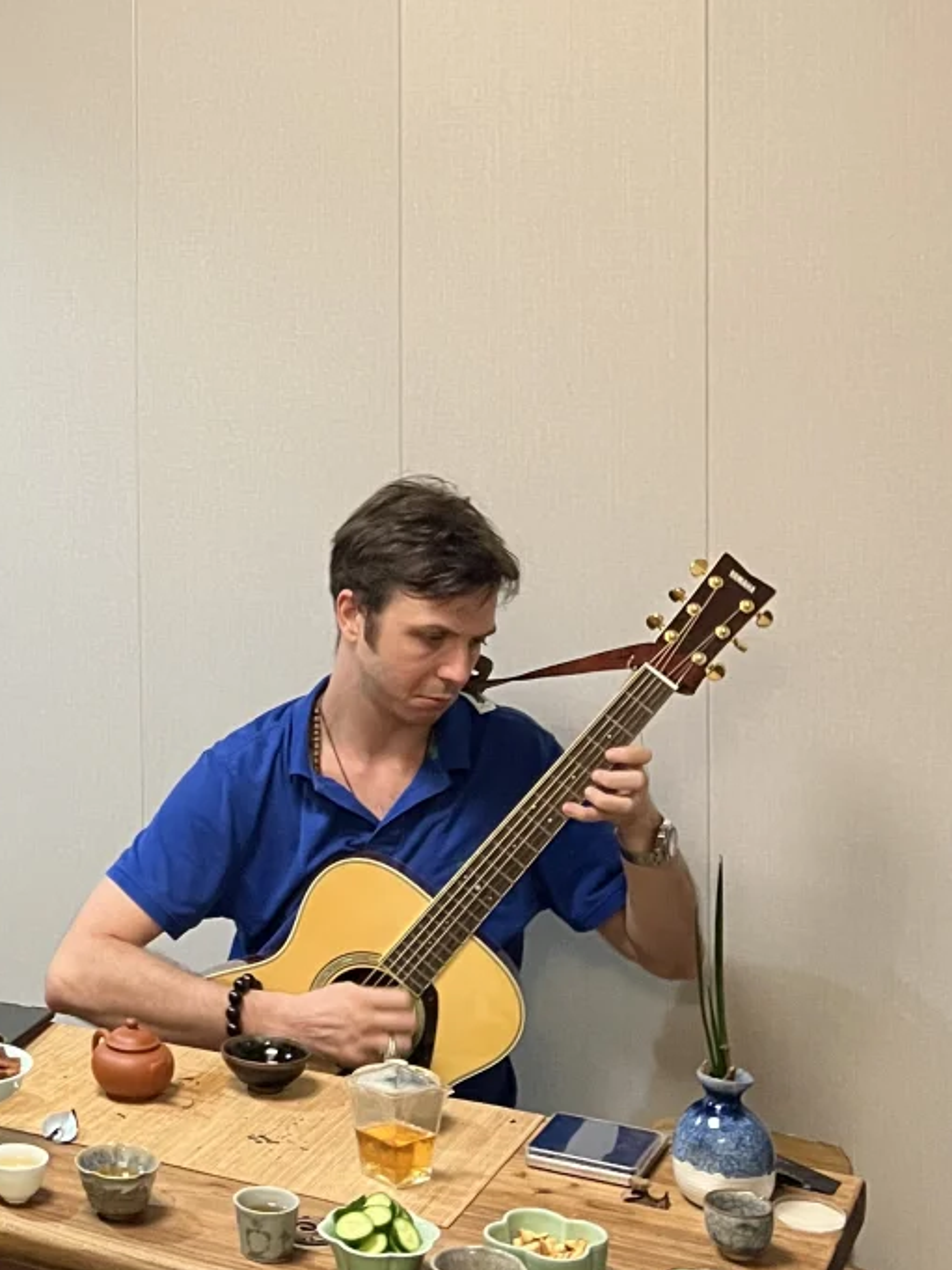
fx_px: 2016
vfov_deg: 34.6
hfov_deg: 25.2
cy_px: 410
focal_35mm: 55
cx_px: -20
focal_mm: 5.7
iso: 500
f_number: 1.5
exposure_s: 1/33
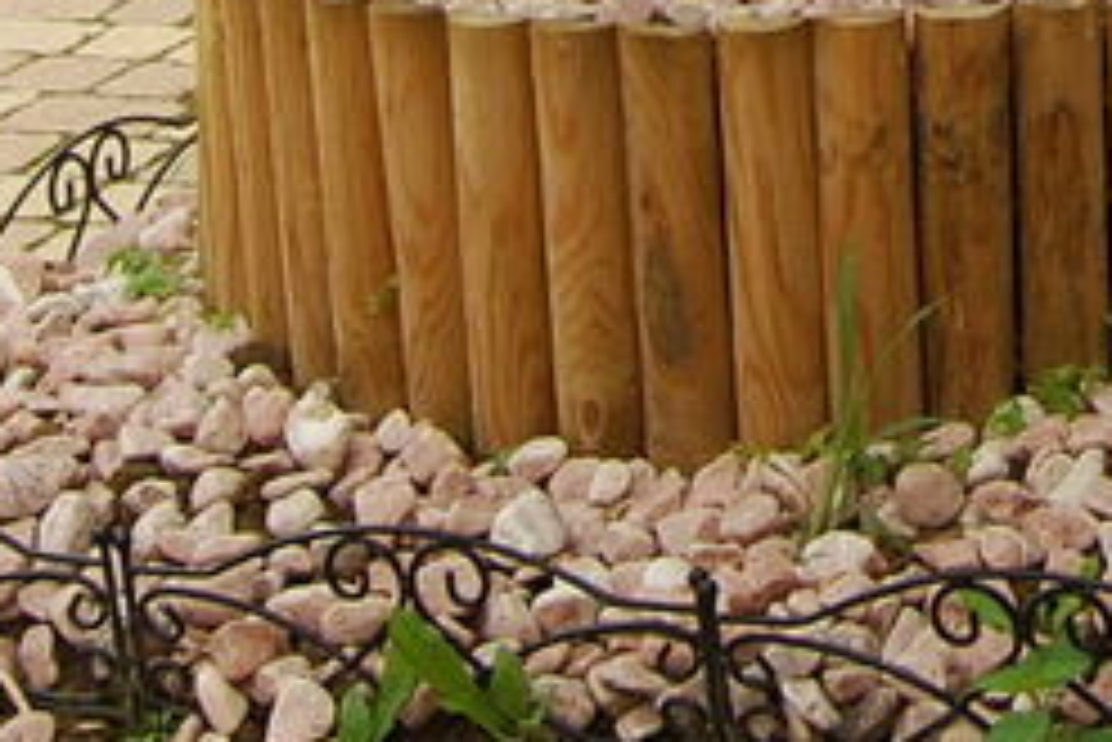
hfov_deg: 13.2
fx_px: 4543
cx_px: 1668
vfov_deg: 8.6
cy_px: -994
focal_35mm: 147
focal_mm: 18
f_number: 5
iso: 100
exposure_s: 1/200
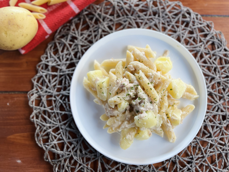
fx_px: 172
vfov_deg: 53.1
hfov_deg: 67.3
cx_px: 114
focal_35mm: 26
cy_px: 86
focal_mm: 5.1
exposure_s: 1/121
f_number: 1.6
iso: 125
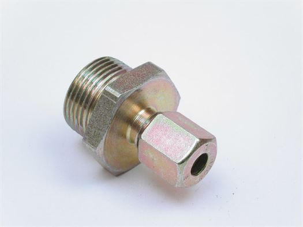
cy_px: 114
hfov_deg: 17.3
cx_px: 152
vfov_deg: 13.0
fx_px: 998
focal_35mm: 114
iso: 100
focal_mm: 23.4
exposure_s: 1.5
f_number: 8
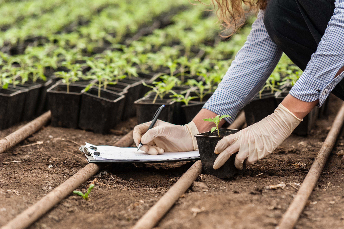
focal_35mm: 200
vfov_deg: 6.9
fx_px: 1910
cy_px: 114
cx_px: 172
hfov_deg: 10.3
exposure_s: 1/500
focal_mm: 200
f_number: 4.5
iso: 500
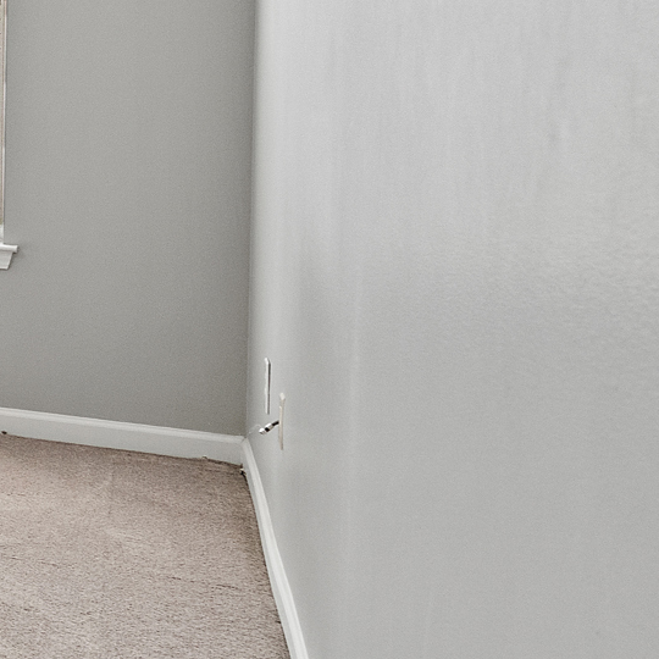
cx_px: -754
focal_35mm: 63
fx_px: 1357
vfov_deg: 26.6
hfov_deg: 17.1
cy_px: 91
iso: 1250
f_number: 6.3
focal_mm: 16
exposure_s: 1/50
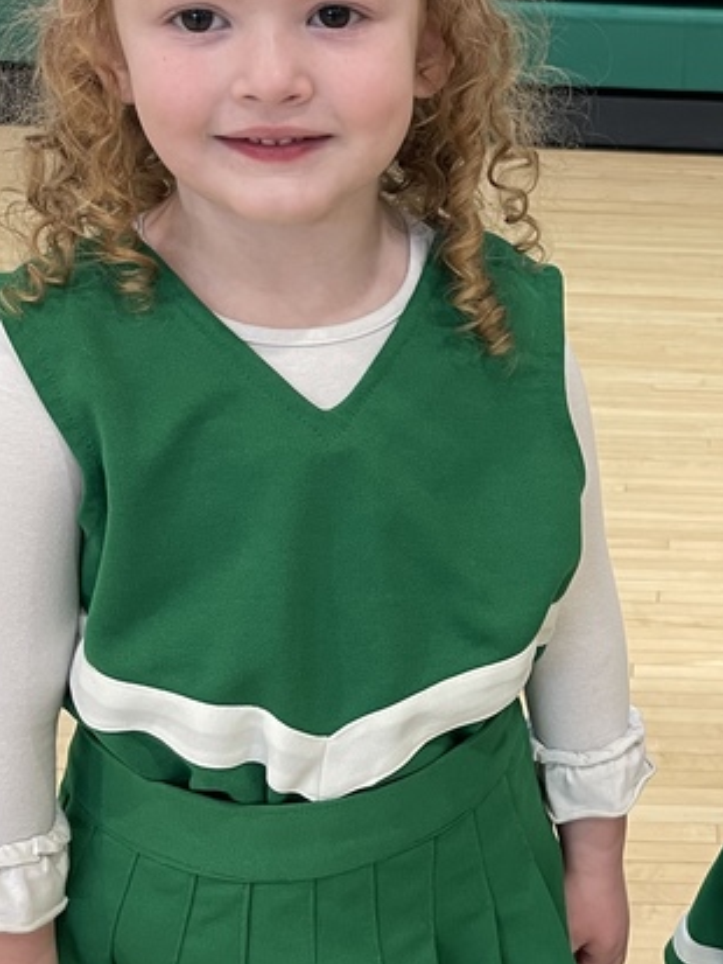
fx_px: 1726
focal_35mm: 62
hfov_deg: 22.8
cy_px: 504
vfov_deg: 31.2
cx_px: 702
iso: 125
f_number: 1.6
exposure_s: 1/79
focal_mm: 5.1
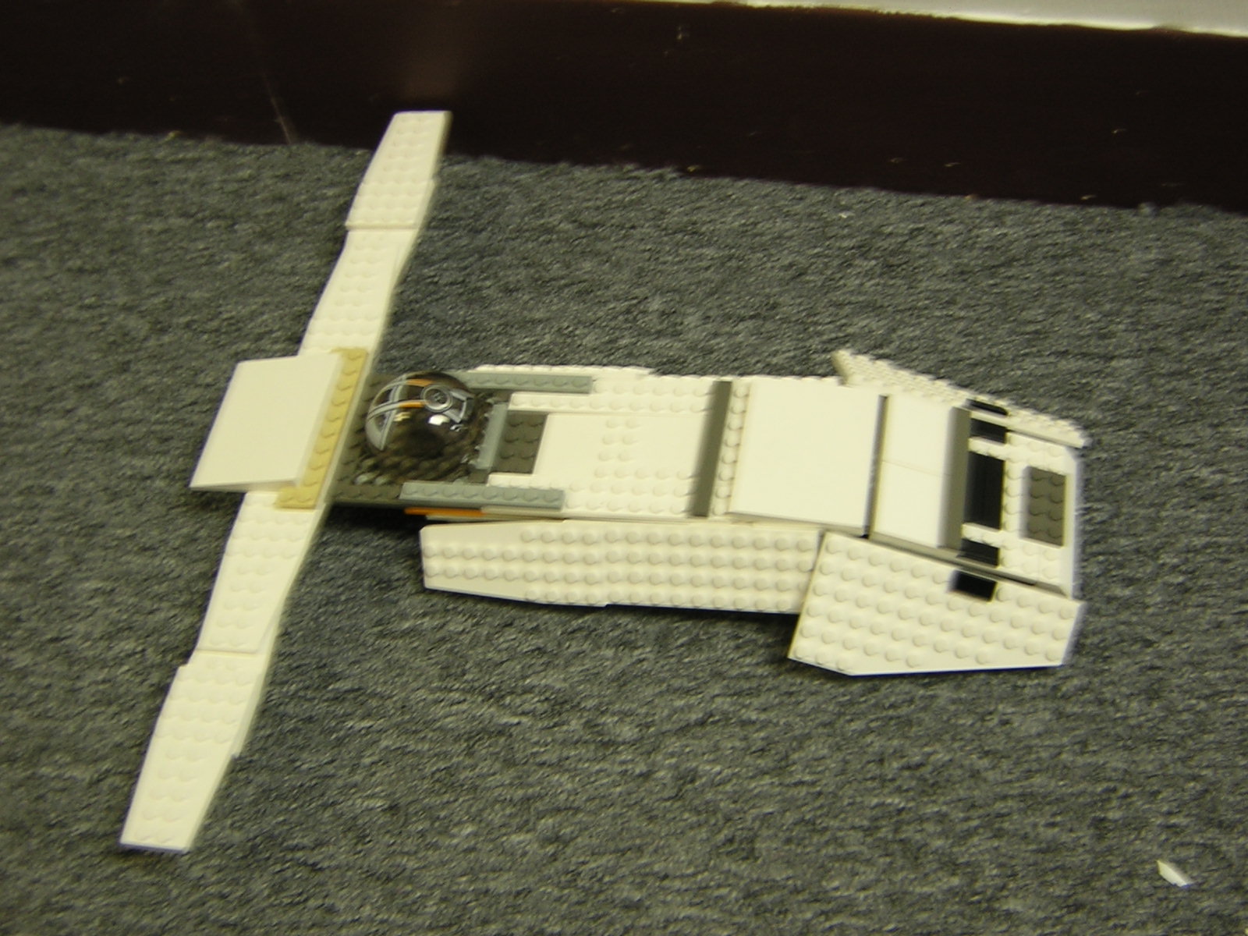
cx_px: 624
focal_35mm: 47
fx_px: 1694
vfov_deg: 30.9
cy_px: 468
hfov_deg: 40.4
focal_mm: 6.1
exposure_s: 1/7.6
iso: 100
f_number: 2.9
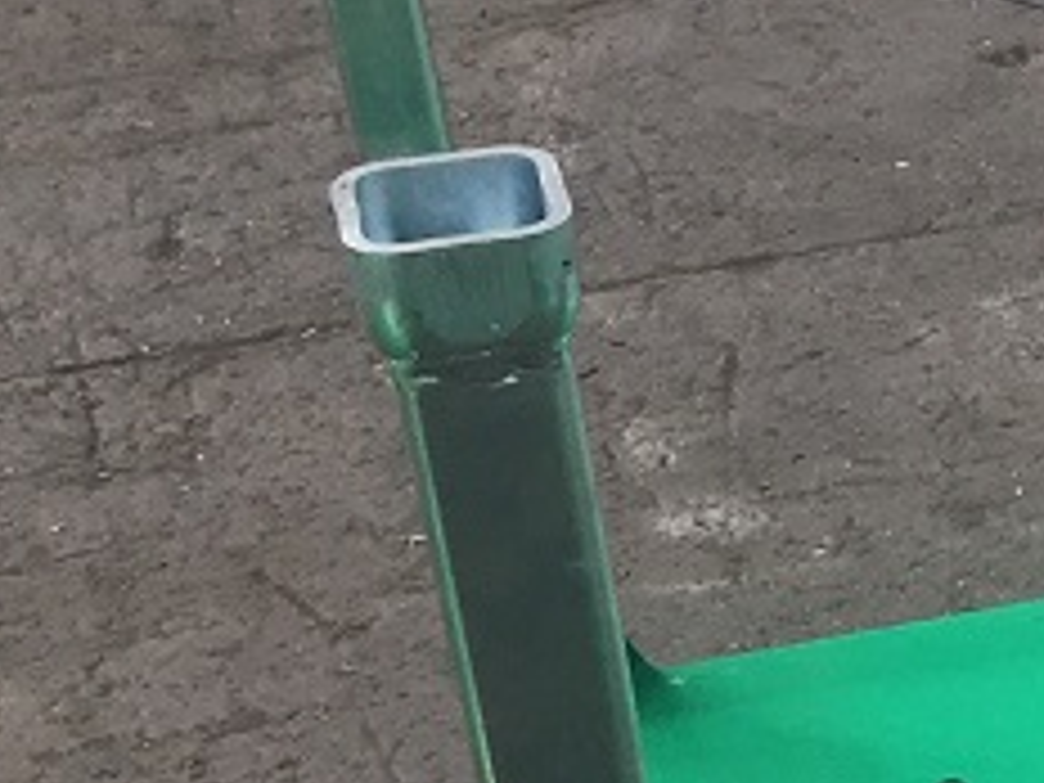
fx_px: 3860
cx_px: 1858
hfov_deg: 13.8
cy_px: 711
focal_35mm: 128
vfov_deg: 11.5
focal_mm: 4.15
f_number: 2.2
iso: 32
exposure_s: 1/17
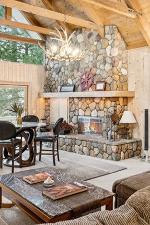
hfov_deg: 33.8
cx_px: 116
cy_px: 98
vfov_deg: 50.0
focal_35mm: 38
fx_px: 241
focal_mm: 16.2
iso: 100
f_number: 13
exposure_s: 5
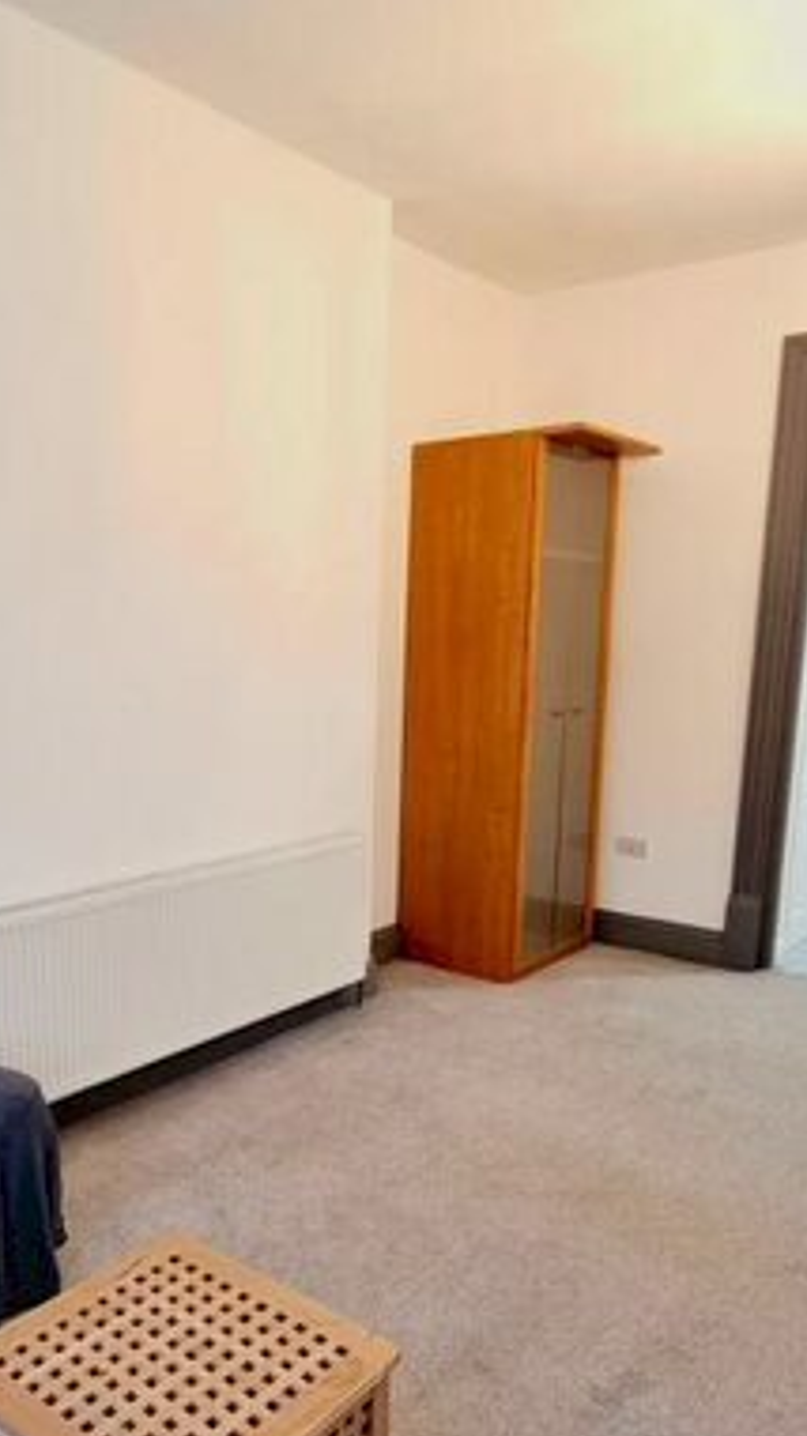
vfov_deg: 71.2
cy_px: 857
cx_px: 264
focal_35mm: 26
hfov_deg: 43.7
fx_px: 990
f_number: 2.2
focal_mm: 2.2
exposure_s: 1/50
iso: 250
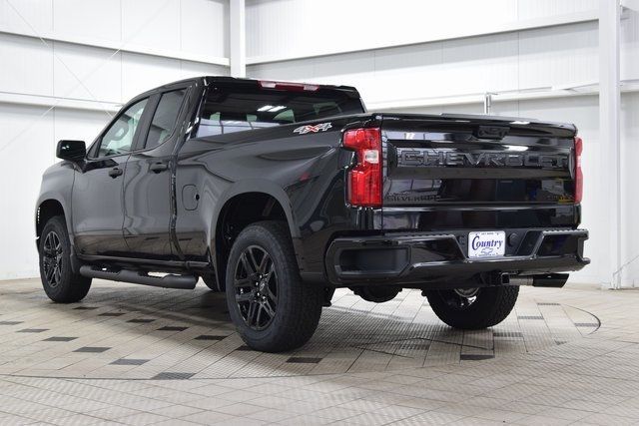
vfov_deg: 25.1
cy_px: 213
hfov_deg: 36.9
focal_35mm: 54
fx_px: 959
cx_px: 320
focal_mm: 36
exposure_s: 1/15
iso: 720
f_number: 6.3
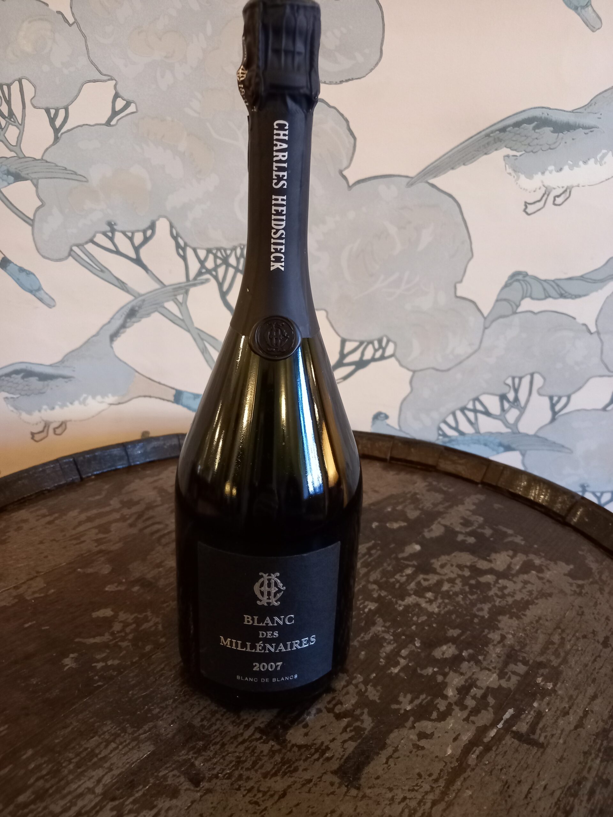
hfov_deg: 54.9
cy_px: 408
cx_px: 306
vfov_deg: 69.4
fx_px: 590
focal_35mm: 25
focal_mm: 4.6
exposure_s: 1/20
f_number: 2
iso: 400
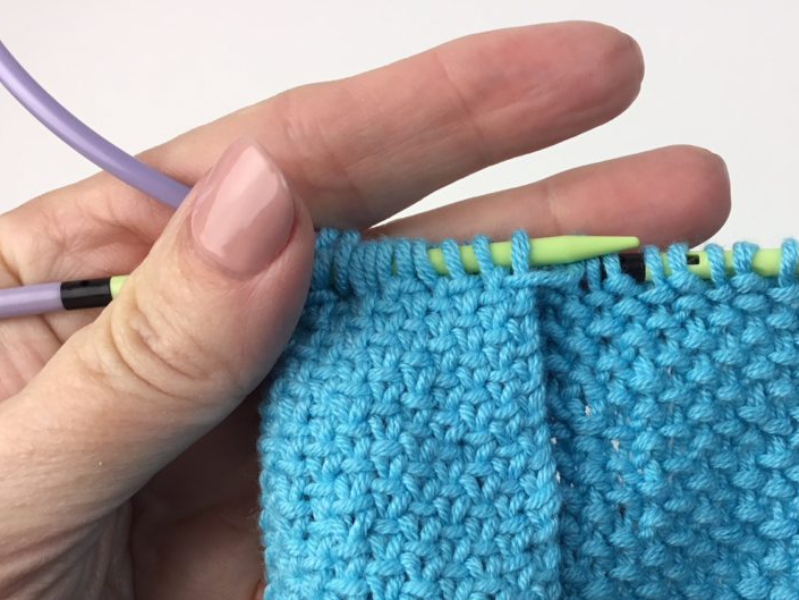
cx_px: 511
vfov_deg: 31.7
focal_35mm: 45
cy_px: 434
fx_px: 1039
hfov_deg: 41.7
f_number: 2.4
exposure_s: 1/120
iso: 25
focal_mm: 3.3
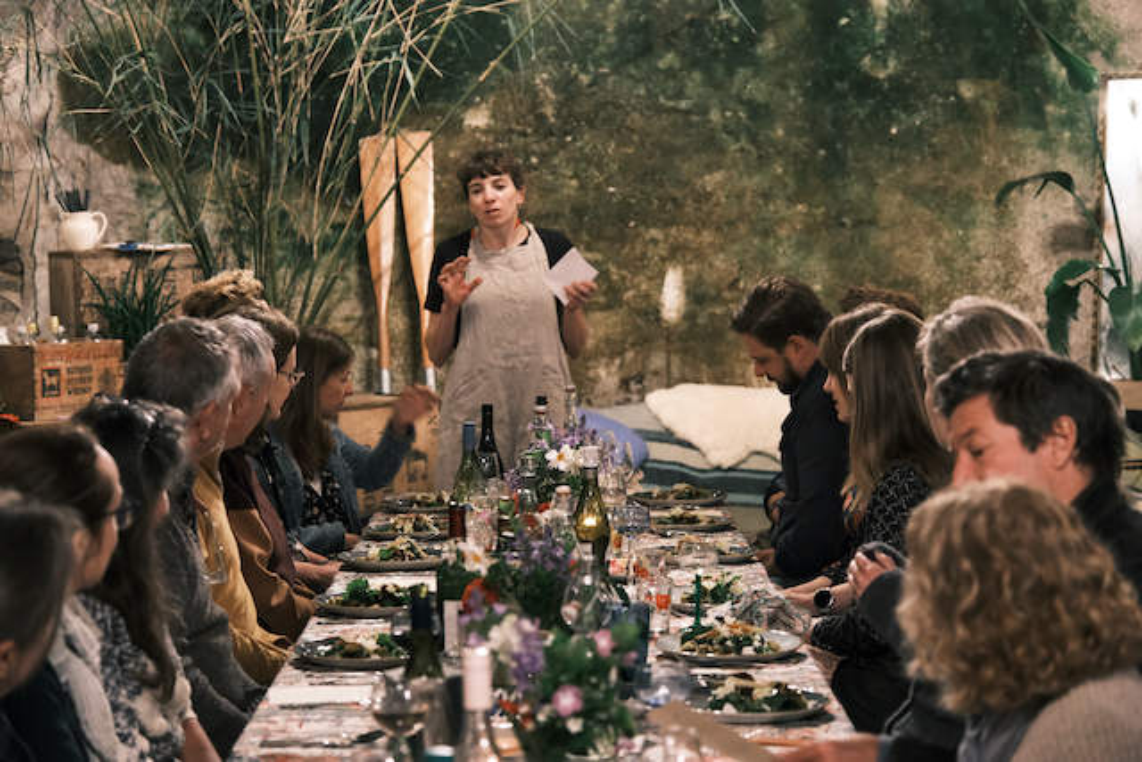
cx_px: 571
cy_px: 381
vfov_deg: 16.5
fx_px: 2633
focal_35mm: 83
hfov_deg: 24.5
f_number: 2.8
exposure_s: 1/40
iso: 3200
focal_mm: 55
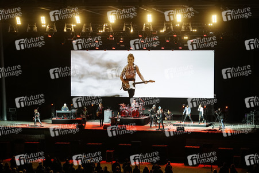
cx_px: 130
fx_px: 611
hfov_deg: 23.9
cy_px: 86
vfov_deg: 16.0
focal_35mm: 85
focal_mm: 85
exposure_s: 1/400
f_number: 2.8
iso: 1600
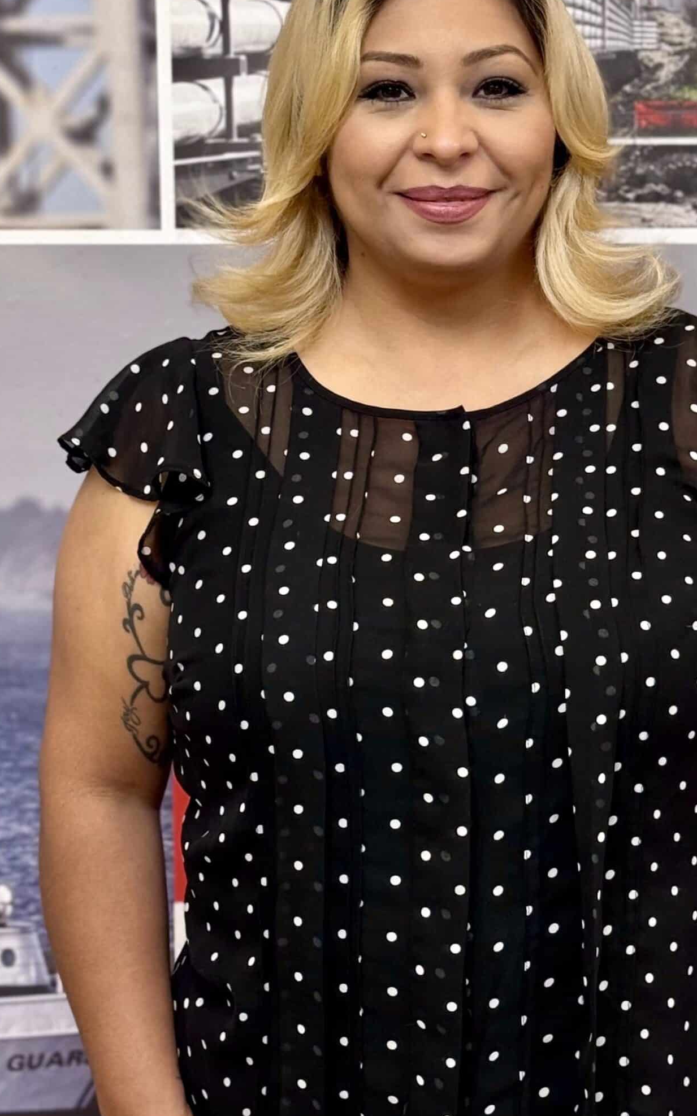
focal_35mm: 66
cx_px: 472
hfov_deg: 19.6
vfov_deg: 31.1
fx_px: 2007
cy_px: 617
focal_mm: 6.76
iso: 100
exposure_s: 1/60
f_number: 1.78
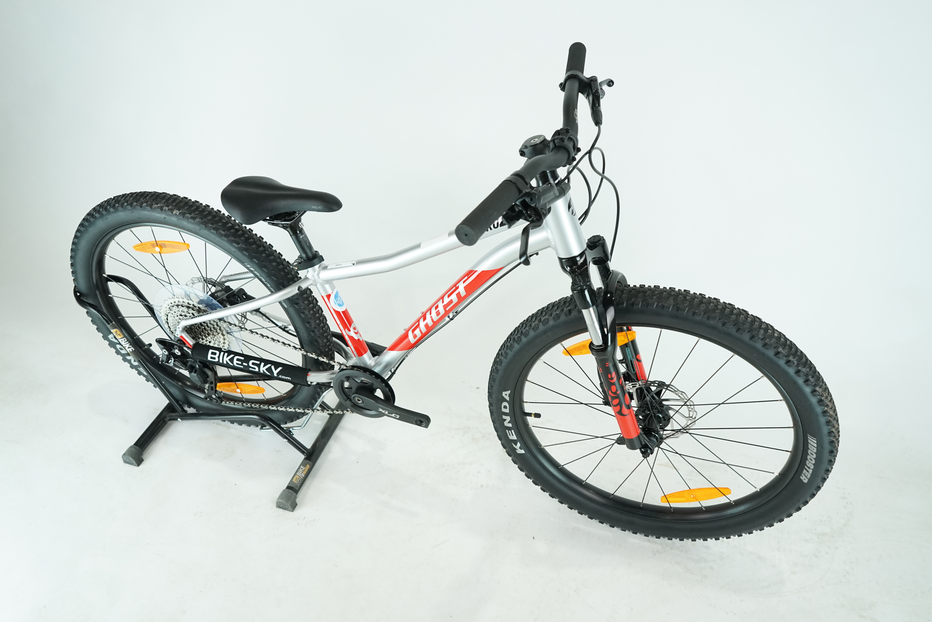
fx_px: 725
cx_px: 466
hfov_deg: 65.5
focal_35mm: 28
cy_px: 311
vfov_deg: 46.4
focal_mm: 28
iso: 1600
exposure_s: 1/200
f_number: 5.6
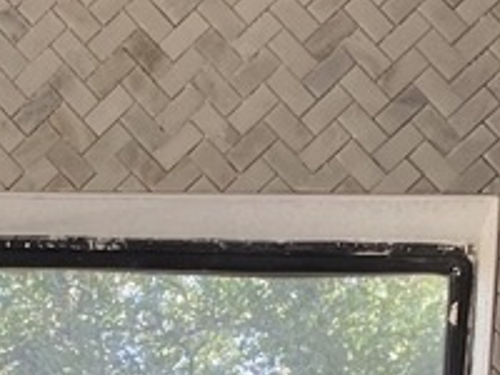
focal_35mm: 156
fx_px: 2253
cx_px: -38
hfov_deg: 12.5
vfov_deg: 9.0
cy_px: 740
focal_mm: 4.25
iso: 80
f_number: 1.8
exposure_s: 1/60
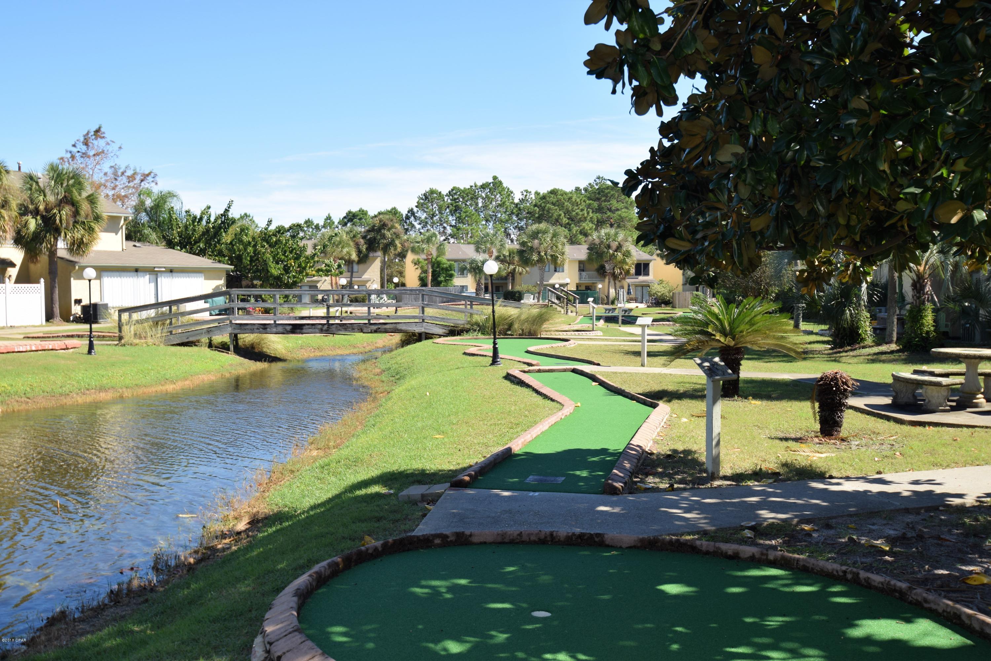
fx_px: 991
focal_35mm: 36
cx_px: 496
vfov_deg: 36.9
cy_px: 330
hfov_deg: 53.1
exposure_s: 1/200
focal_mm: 24
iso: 100
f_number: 6.7
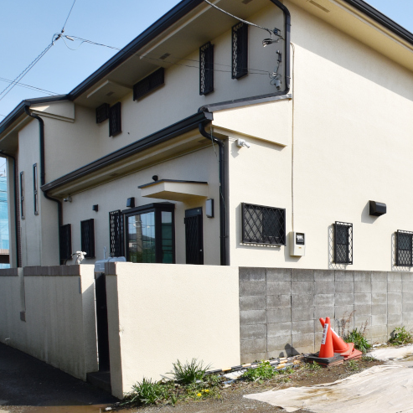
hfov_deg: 40.9
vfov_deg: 50.6
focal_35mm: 31
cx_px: 466
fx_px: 418
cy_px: 303
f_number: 10
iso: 200
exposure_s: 1/400
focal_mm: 10
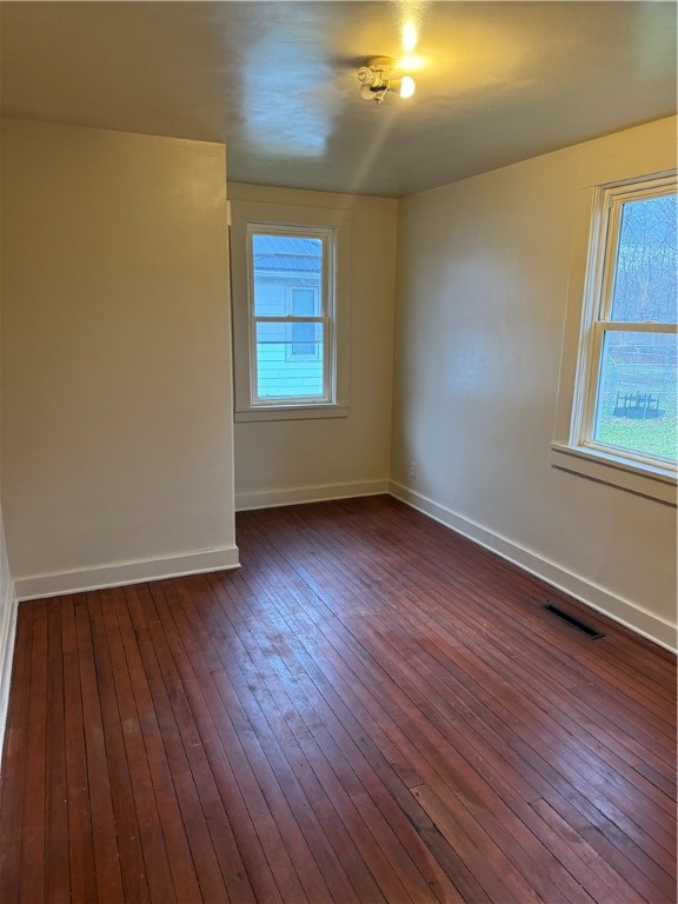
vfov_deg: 71.6
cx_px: 339
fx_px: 627
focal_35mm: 24
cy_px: 452
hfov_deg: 56.8
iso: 250
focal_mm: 6.76
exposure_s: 1/60
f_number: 1.78
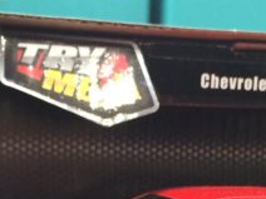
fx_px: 807
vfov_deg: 13.9
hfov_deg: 18.7
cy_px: 203
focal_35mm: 105
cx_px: 130
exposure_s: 1/33
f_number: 2.2
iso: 200
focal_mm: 4.15
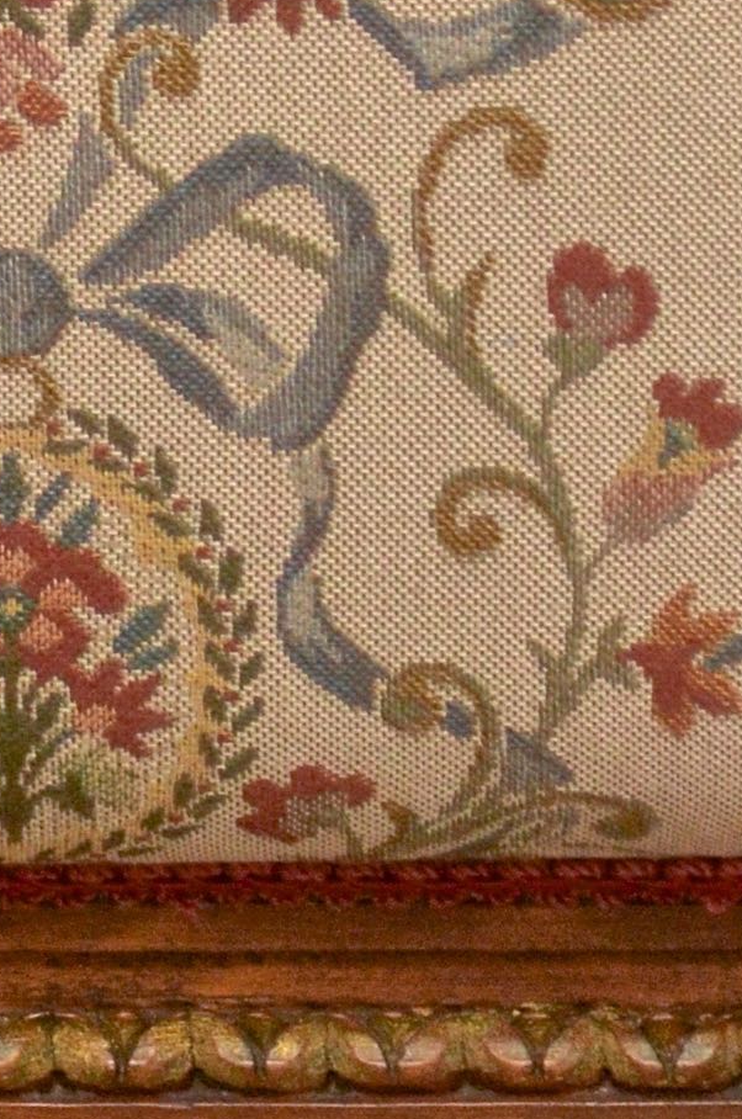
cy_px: -727
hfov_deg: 2.0
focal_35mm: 692
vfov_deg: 3.0
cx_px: -58
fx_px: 21466
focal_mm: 85
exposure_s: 1/160
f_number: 6.3
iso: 800
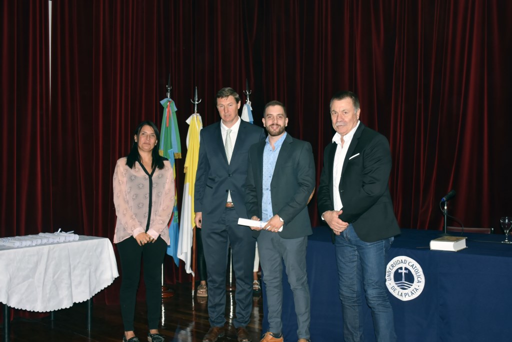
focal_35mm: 40
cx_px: 256
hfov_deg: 47.9
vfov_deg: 33.0
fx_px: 576
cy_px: 171
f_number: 5
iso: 800
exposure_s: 1/60
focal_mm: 27
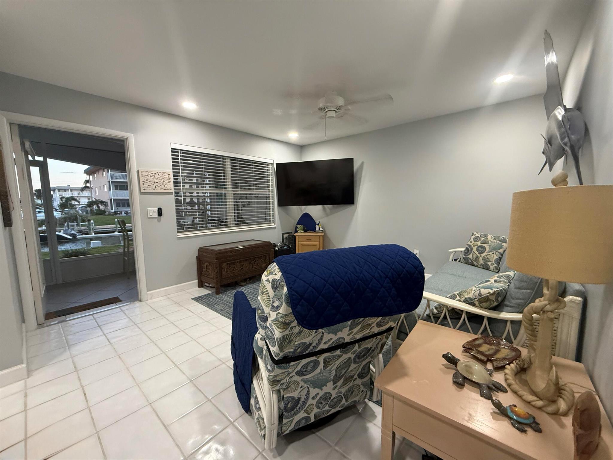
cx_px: 306
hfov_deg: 102.1
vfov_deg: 85.7
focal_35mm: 14
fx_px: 248
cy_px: 230
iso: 320
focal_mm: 2.22
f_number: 2.2
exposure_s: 1/60
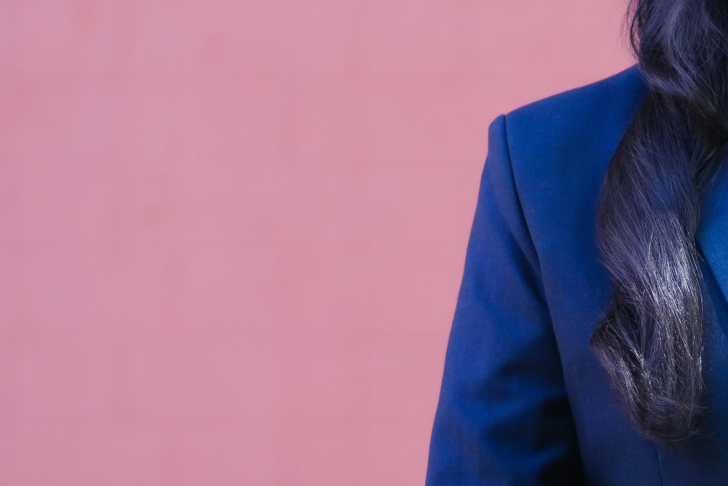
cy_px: 87
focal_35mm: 322
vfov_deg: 4.3
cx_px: 826
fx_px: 6512
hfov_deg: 6.4
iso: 640
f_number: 1.8
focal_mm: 85
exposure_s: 1/2000
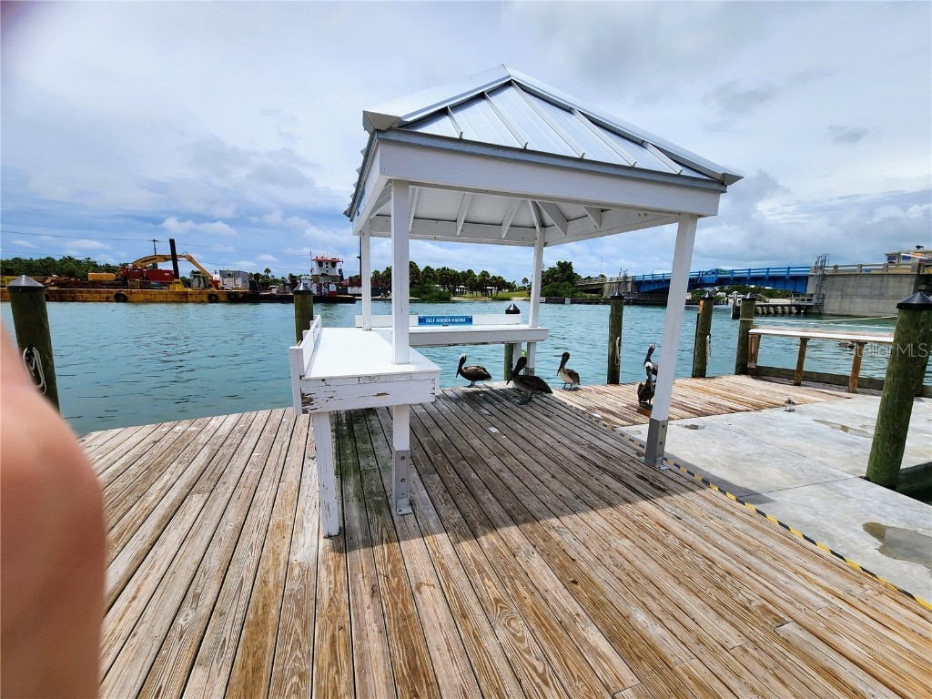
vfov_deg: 89.9
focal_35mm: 13
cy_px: 350
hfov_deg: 106.2
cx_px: 466
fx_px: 350
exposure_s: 1/4244
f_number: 2.2
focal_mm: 2.2
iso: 50
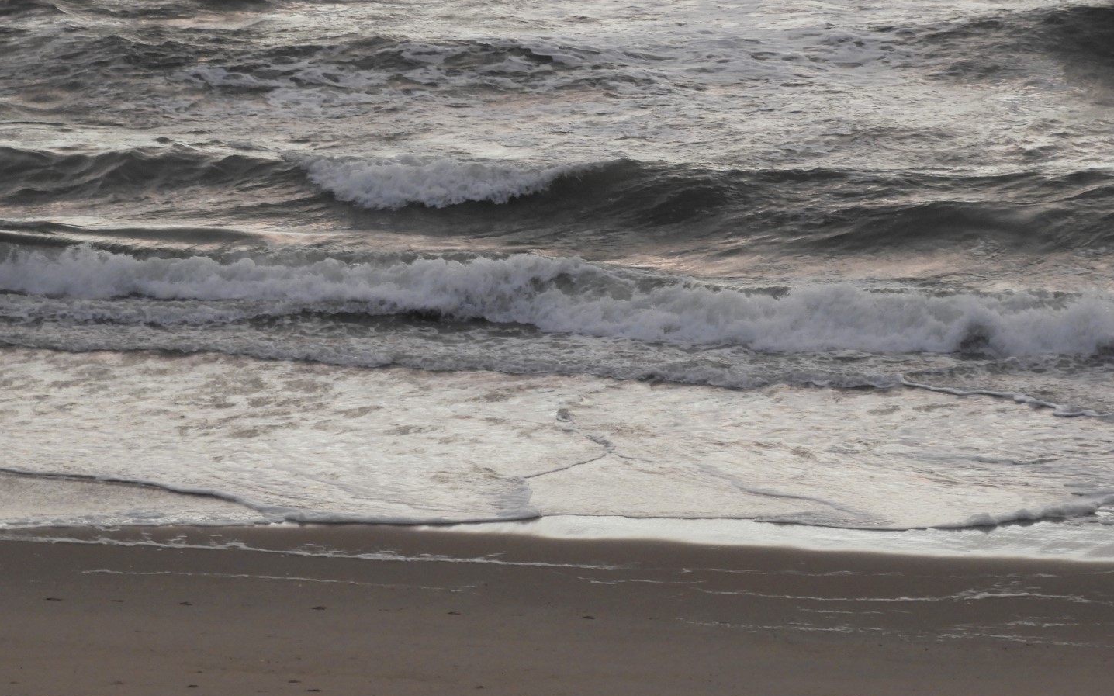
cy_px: 406
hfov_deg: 7.3
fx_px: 8712
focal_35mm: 287
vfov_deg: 4.6
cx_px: 557
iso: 400
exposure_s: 1/50
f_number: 5.5
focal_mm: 48.4
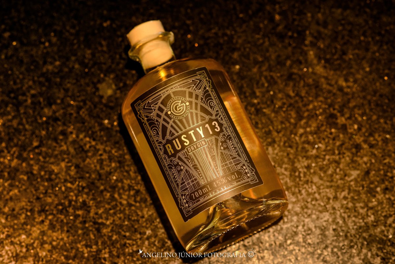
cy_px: 132
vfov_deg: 16.1
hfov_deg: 23.9
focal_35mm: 85
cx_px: 198
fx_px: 933
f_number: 5
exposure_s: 1/100
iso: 800
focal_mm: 85
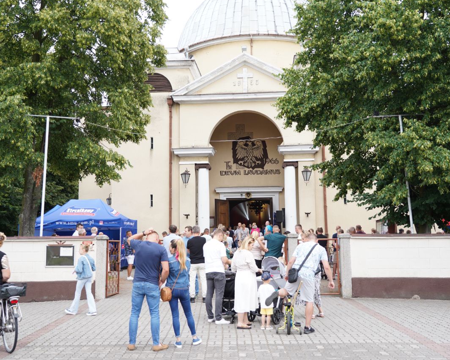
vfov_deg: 38.2
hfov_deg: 46.8
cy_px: 177
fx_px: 519
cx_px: 214
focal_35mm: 39
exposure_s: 1/100
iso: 125
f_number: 4
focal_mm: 34
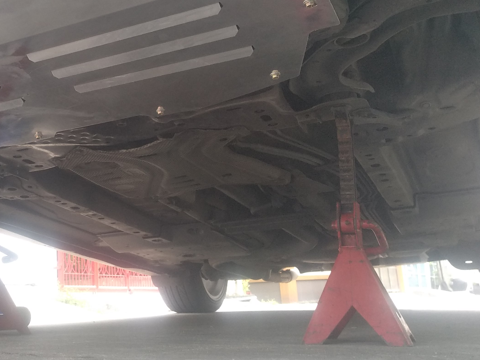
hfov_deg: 42.4
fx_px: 582
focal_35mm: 42
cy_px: 109
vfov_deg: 33.9
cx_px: 83
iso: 200
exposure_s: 1/100
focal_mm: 3.81
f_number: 2.2
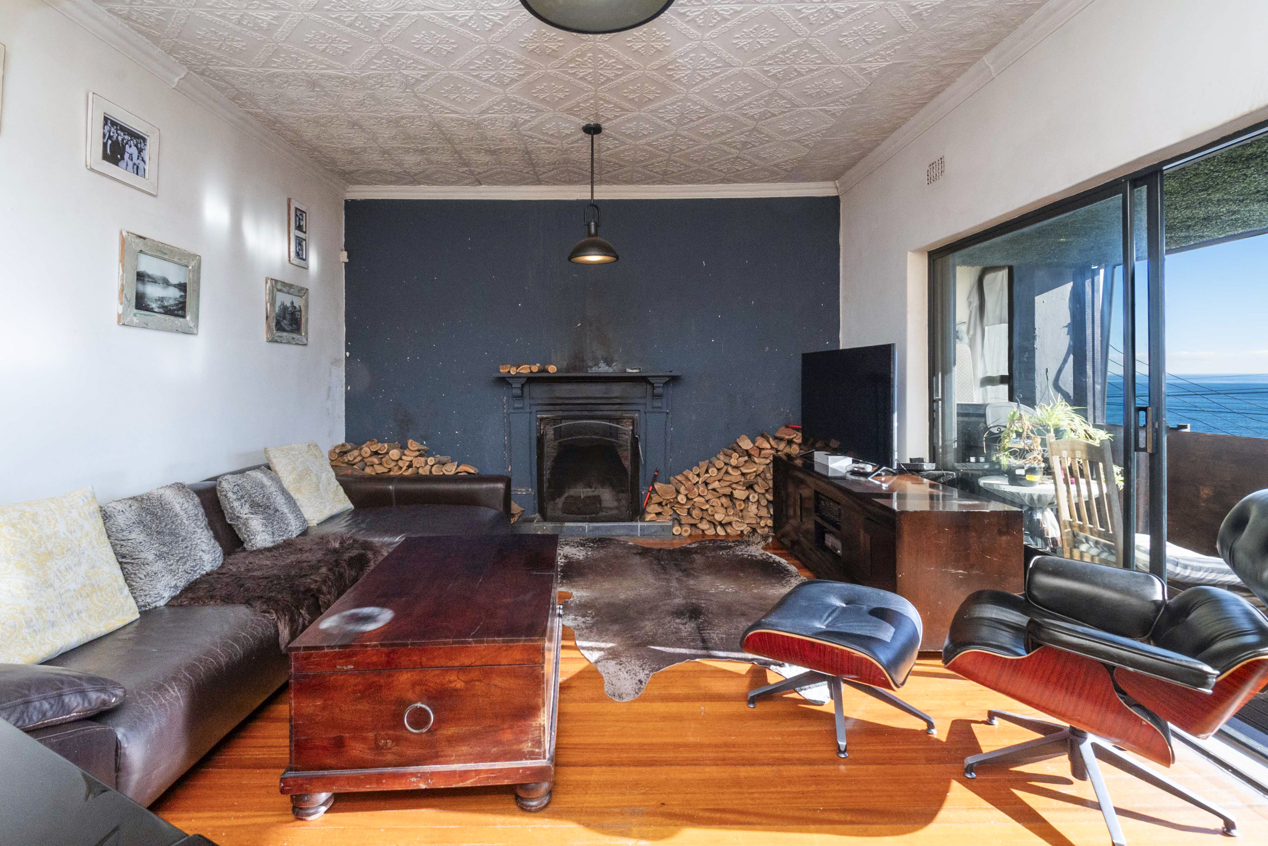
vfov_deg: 77.3
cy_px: 423
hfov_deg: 100.4
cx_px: 634
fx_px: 528
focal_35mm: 15
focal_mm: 10
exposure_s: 1/200
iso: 320
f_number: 11
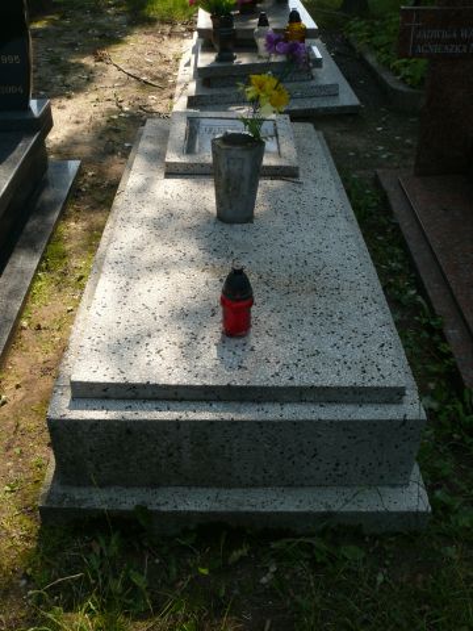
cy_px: 316
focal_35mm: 35
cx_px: 236
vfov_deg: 52.6
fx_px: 638
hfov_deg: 40.7
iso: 100
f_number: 5.6
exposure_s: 1/200
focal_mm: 7.4
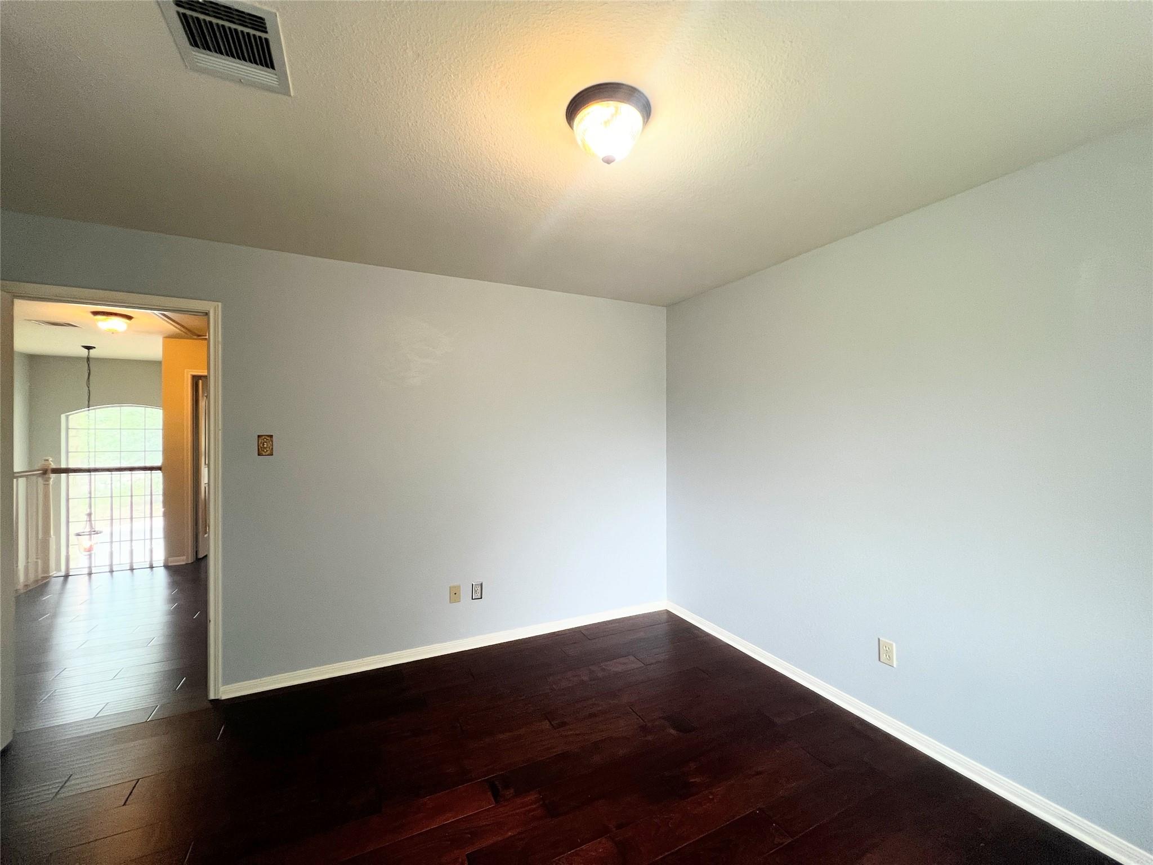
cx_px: 576
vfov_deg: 89.9
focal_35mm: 13
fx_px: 433
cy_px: 432
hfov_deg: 106.2
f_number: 1.8
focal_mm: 1.57
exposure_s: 1/120
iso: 250
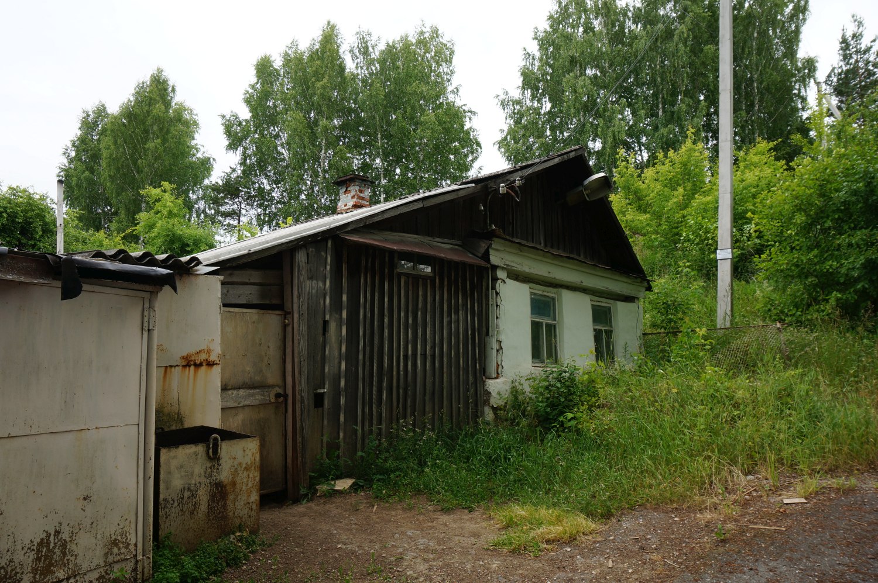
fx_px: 585
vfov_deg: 53.0
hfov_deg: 73.8
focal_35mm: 24
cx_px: 439
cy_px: 292
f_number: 7.1
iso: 100
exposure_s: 1/60
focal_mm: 16
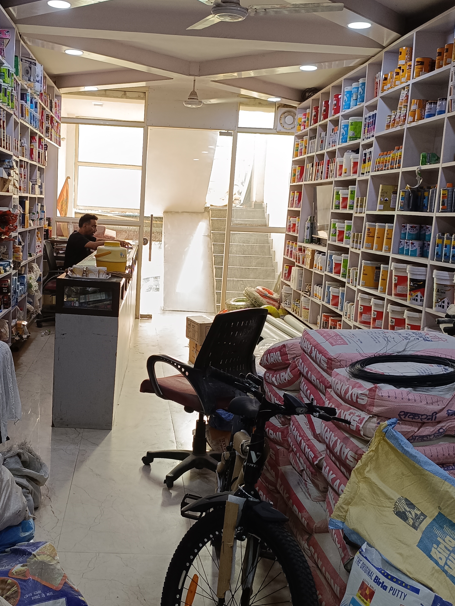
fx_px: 648
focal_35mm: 37
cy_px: 323
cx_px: 169
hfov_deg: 38.4
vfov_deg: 50.1
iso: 252
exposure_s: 1/101
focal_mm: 4.94
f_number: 1.5
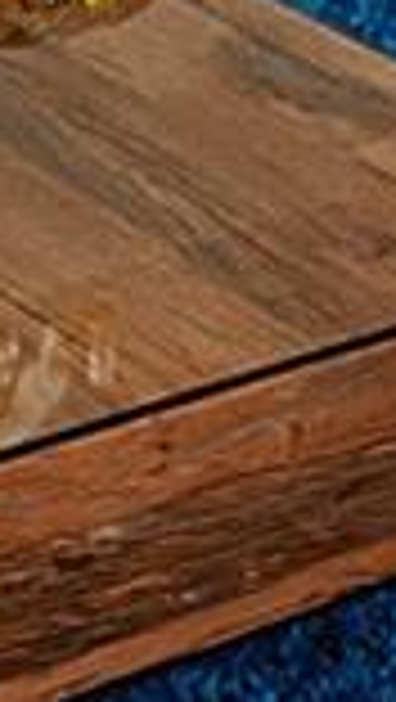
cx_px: 58
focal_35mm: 172
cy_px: -1251
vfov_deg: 10.0
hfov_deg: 7.1
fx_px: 3204
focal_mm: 16
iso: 400
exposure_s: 1/100
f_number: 8
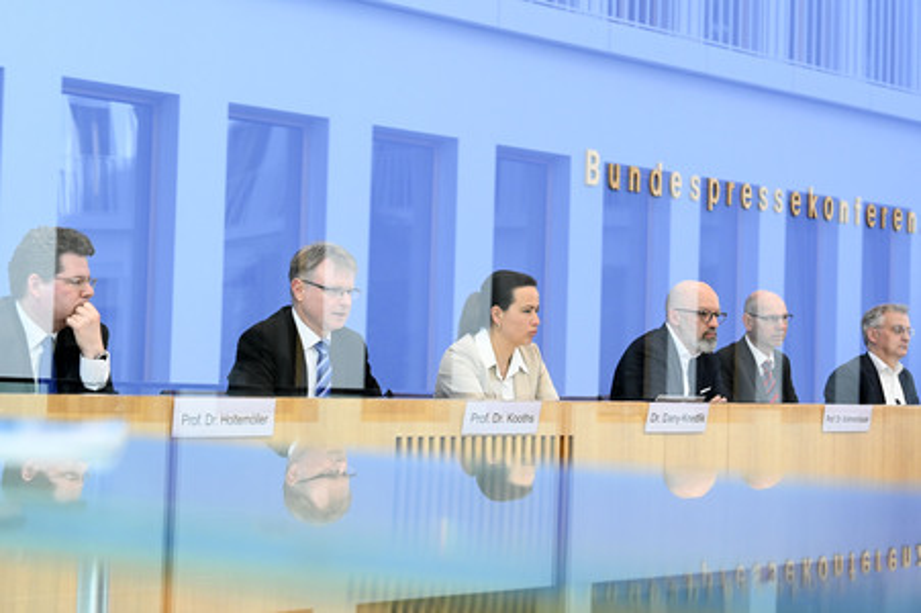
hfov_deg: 28.9
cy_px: 306
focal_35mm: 70
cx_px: 460
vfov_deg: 19.4
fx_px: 1789
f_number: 6.3
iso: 3200
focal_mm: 70
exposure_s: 1/500
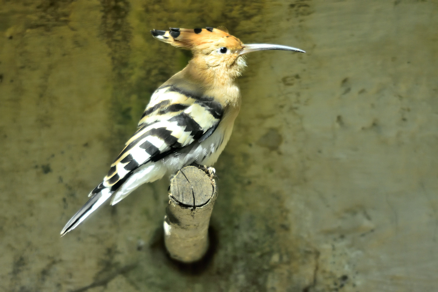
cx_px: 219
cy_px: 146
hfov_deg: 5.5
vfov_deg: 3.7
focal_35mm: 375
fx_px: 4562
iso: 1600
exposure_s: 1/250
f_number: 5.6
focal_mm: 250
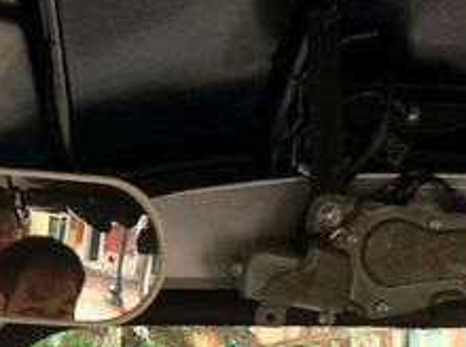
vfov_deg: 14.1
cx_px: -4
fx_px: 1330
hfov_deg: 19.3
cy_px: 494
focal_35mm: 99
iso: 32
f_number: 2.2
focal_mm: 4.15
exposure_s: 1/789
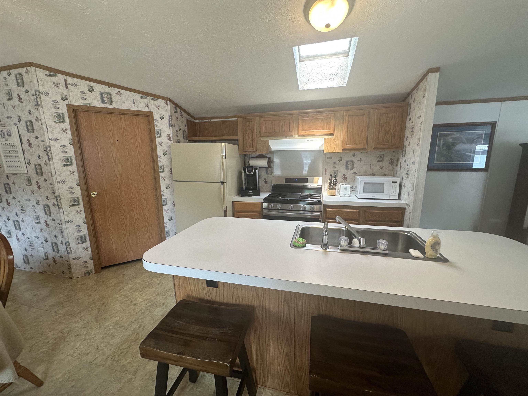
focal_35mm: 14
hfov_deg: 102.1
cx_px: 264
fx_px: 214
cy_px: 198
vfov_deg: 85.7
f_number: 2.2
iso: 160
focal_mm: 2.22
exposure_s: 1/120
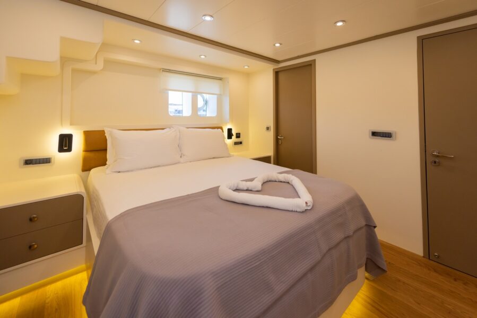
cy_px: 159
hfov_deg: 104.2
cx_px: 238
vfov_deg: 81.3
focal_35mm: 14
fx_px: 186
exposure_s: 1/1000
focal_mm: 14
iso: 1000
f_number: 2.8
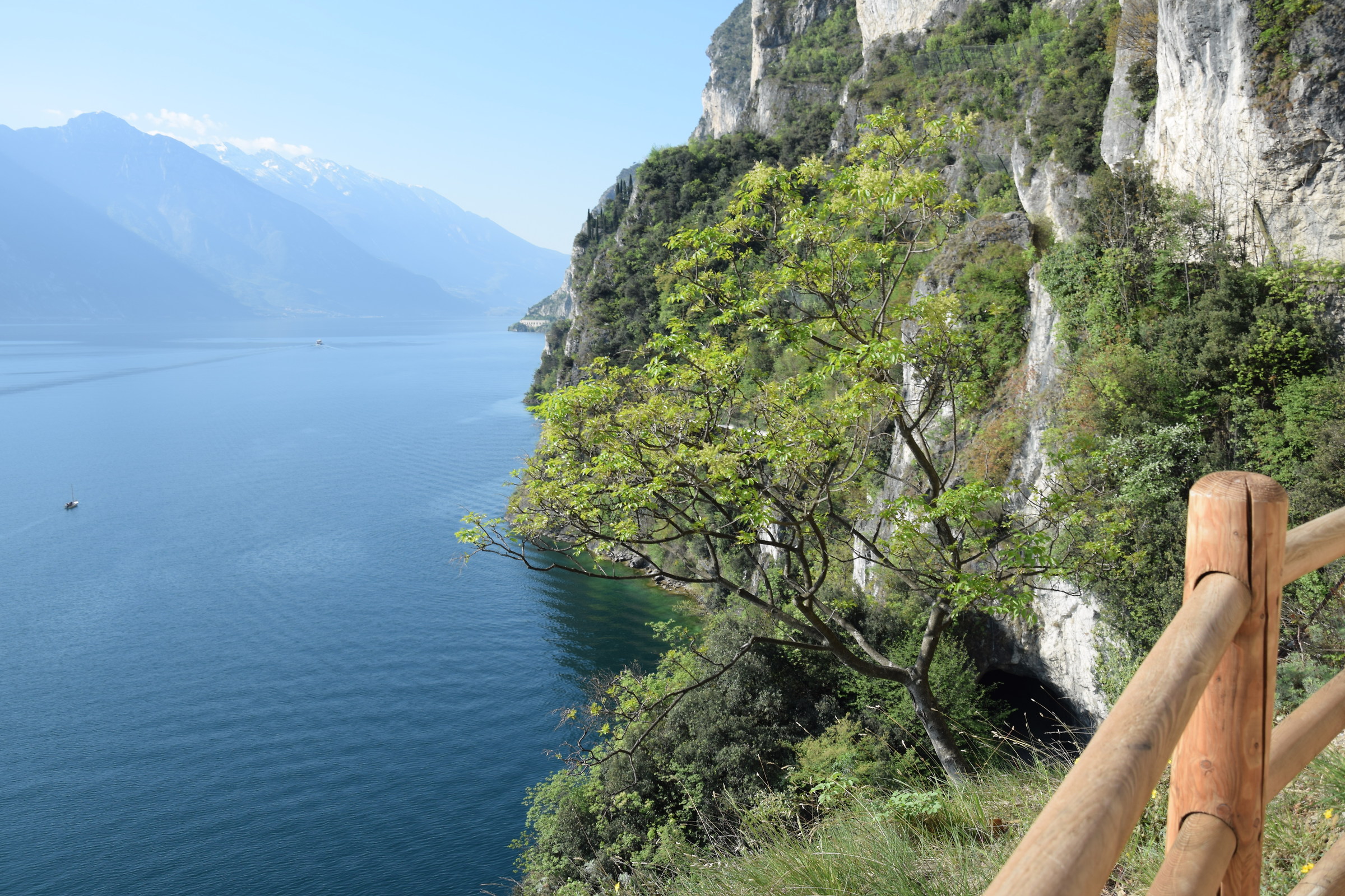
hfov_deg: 59.5
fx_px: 1177
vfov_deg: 41.7
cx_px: 672
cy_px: 448
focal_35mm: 32
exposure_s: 1/200
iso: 100
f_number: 7.1
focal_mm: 21
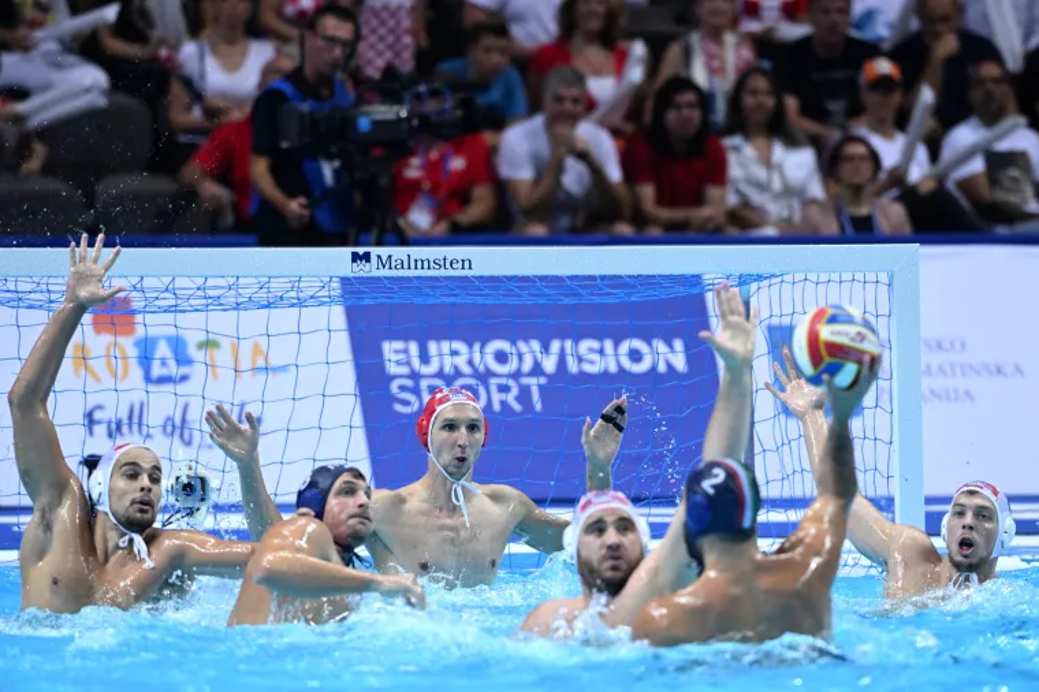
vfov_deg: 3.4
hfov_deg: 5.2
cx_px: 520
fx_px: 11539
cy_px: 346
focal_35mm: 400
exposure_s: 1/2500
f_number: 4
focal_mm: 400
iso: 4000
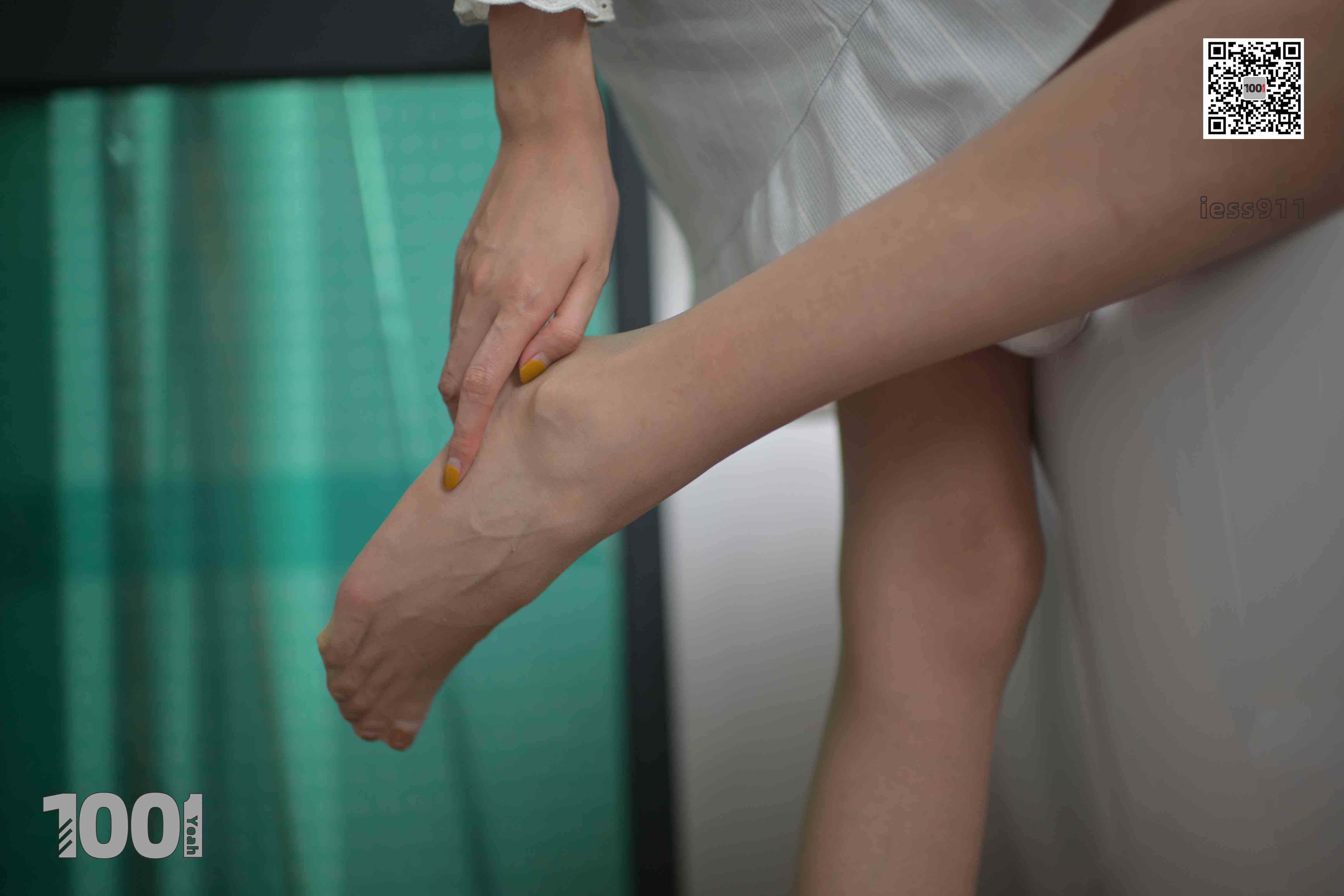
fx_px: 1307
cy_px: 448
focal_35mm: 35
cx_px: 672
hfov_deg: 54.4
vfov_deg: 37.9
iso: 140
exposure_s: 1/160
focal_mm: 35
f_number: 1.6
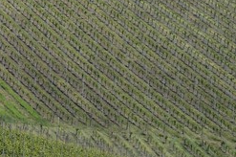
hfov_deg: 1.6
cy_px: -87
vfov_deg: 1.1
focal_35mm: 1294
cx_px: -514
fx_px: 8472
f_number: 9
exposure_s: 1/400
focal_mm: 200
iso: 200
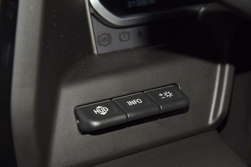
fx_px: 732
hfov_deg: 19.5
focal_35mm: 105
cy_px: 84
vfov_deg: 13.0
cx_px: 126
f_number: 8
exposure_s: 1/125
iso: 100
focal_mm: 70
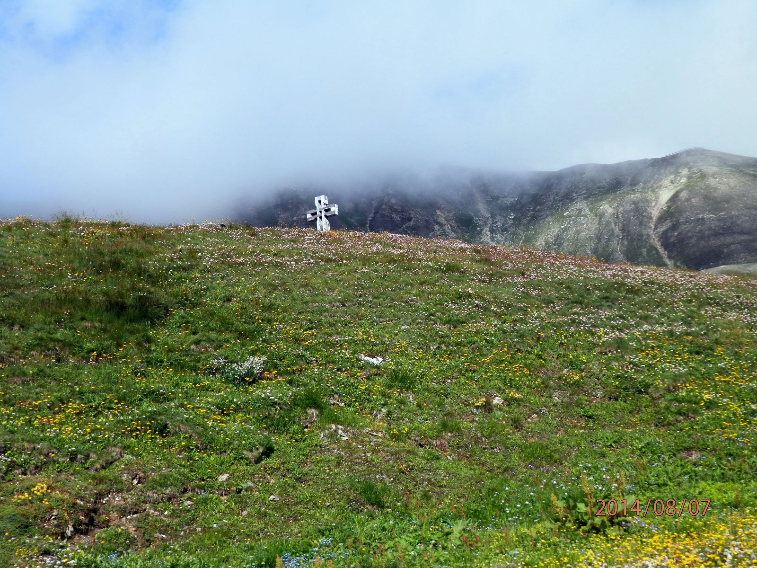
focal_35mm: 45
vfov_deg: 32.2
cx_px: 378
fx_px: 984
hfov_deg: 42.1
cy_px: 284
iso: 80
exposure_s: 1/800
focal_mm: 8
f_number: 3.8
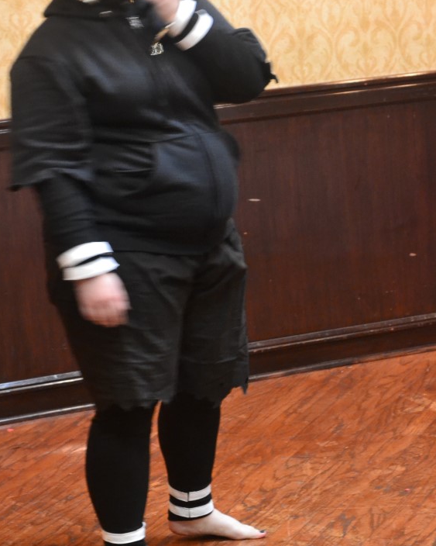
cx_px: 145
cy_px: 240
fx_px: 2045
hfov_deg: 12.2
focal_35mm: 127
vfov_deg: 15.2
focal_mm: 55
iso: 3200
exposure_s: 1/8
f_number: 5.6
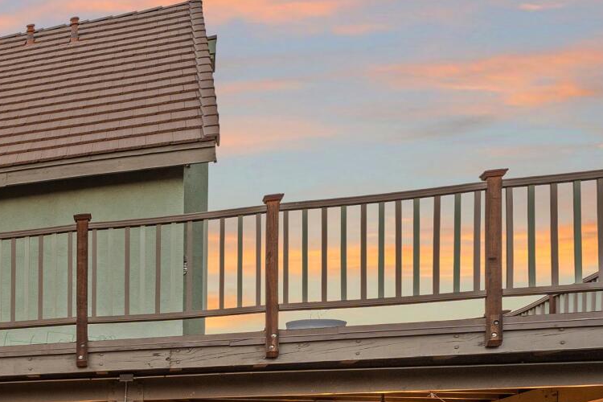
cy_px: 533
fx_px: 938
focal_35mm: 56
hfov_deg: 25.6
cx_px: -322
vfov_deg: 21.7
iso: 125
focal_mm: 14
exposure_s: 1/10
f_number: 6.3
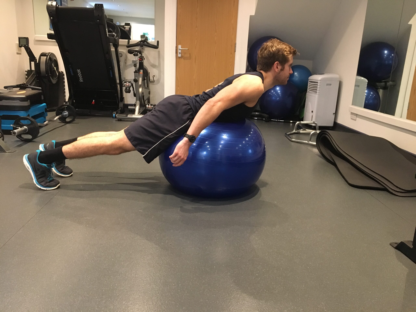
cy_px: 156
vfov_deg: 48.2
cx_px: 208
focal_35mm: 29
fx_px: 349
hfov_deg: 61.7
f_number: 2.2
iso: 200
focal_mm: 4.15
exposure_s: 1/17
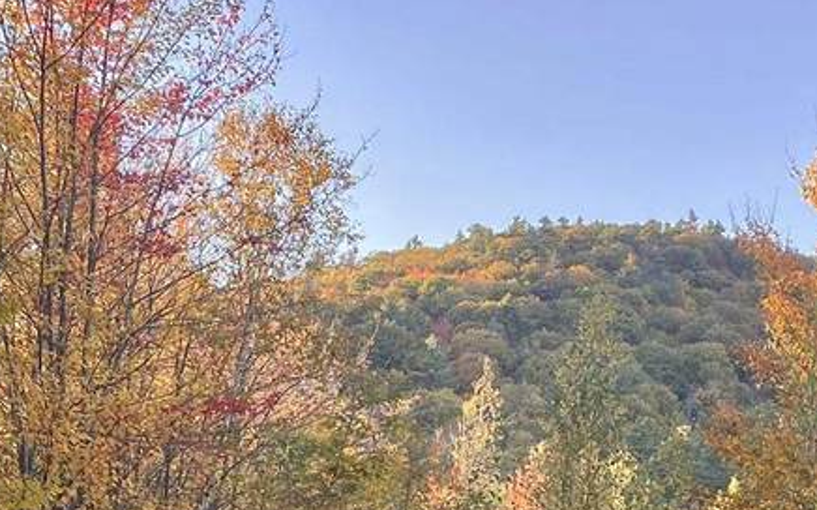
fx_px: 1803
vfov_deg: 15.3
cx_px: 725
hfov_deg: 24.8
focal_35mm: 81
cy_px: 684
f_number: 1.8
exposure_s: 1/738
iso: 32
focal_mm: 4.25
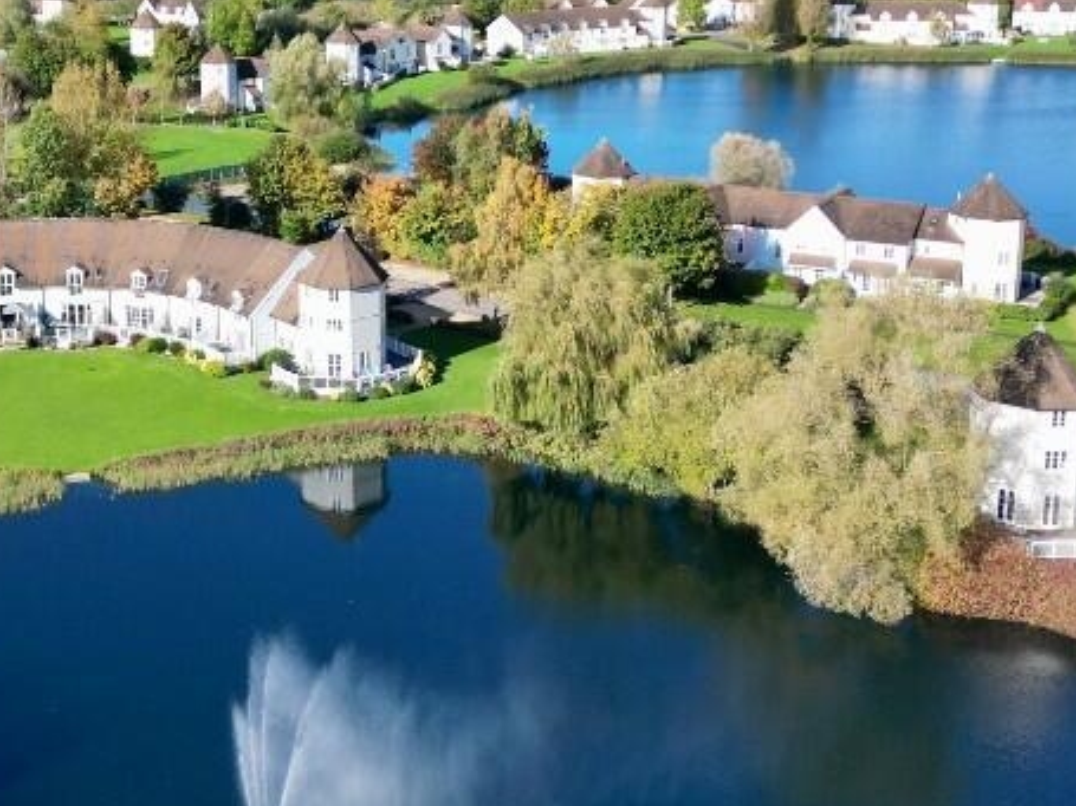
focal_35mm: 54
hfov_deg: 35.0
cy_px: 260
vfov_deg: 26.8
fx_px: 1678
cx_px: 307
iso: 110
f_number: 1.7
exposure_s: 1/2000
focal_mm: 6.72
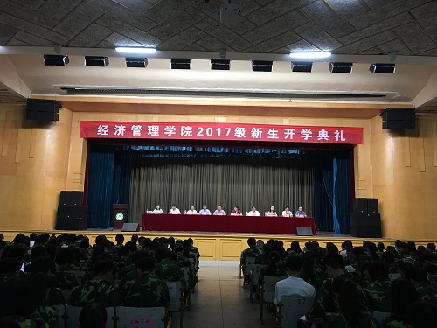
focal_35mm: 29
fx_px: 366
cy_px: 164
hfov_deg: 61.7
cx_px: 218
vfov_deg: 48.2
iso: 64
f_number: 2.2
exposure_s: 1/17
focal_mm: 4.15
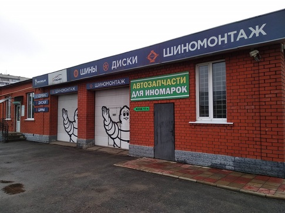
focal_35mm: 26
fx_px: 214
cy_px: 106
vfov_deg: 53.0
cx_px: 142
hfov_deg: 67.3
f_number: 2.2
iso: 100
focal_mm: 3.81
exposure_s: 1/104
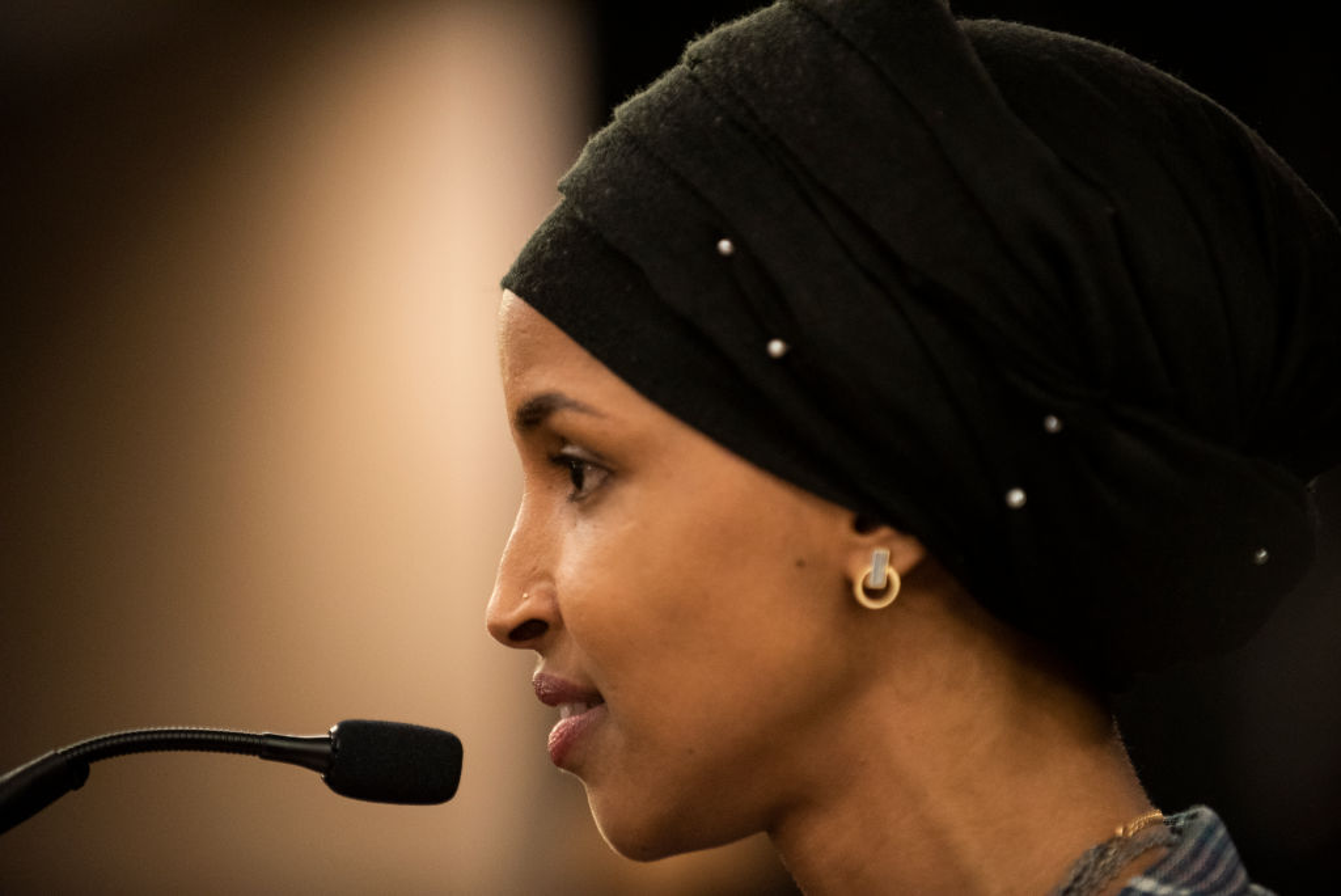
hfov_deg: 10.3
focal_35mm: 200
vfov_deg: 6.9
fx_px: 7454
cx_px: 670
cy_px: 448
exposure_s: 1/160
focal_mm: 200
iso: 1600
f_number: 2.8
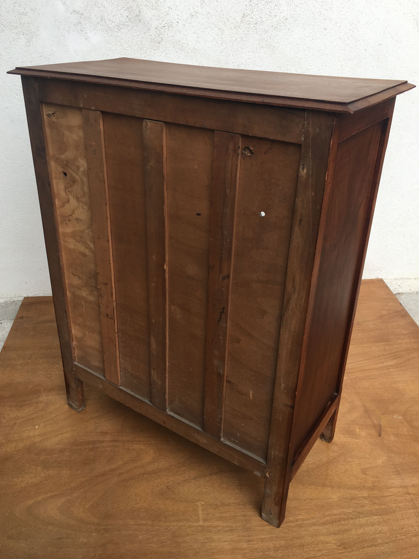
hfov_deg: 46.8
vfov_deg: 60.0
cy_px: 279
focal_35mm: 30
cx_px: 203
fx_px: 484
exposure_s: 1/557
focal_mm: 4.15
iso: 25
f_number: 2.2
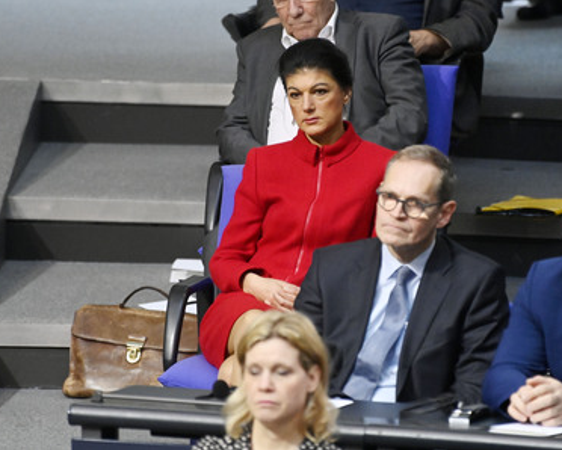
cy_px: 225
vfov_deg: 2.7
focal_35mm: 568
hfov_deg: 3.4
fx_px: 9453
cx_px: 306
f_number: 5.6
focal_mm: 500
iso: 10000
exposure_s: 1/400
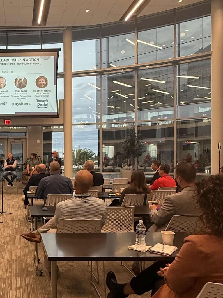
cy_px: 164
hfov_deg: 39.1
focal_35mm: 33
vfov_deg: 55.3
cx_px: 12
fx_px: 284
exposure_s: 1/180
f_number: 2.2
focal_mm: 2.22
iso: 320
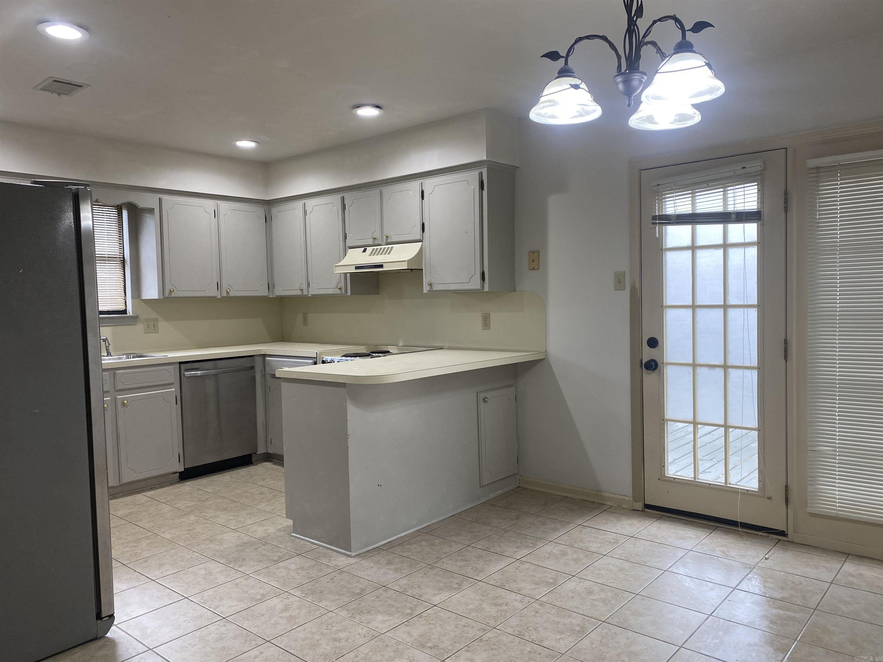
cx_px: 442
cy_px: 331
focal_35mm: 26
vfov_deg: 53.1
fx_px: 663
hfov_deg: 67.3
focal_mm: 4.25
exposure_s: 1/120
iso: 100
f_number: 1.8
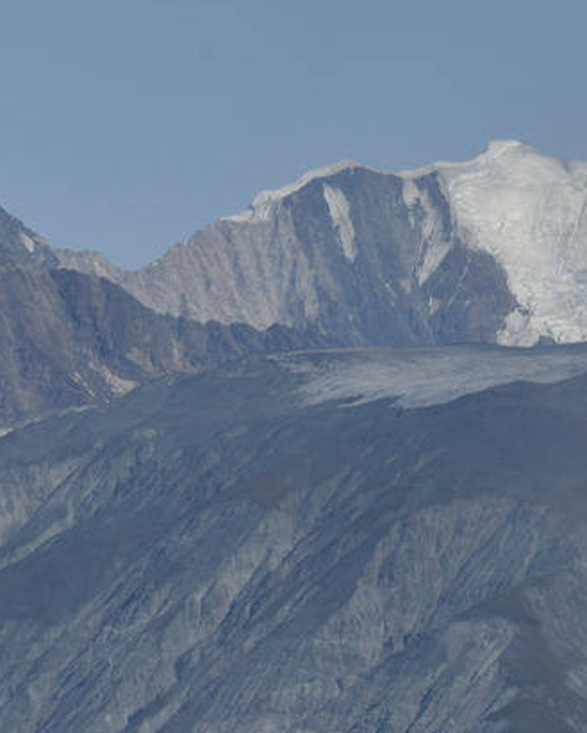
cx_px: -262
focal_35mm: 526
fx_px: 11418
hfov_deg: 2.9
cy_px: 608
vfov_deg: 3.7
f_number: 11
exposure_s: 1/500
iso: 100
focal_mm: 180
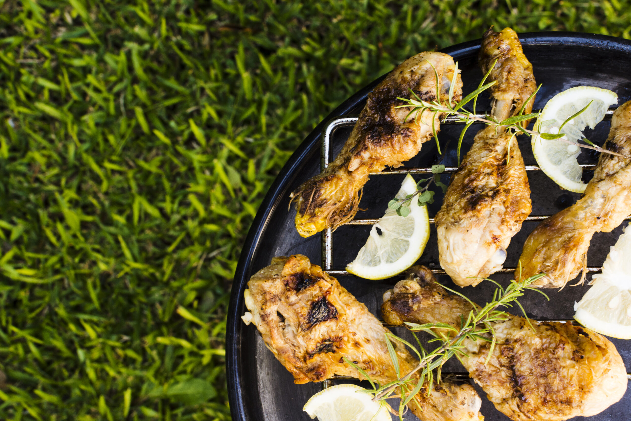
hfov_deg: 37.8
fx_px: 920
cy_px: 210
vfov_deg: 25.8
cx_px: 316
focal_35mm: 52
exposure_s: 1/60
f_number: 7.1
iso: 500
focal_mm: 35
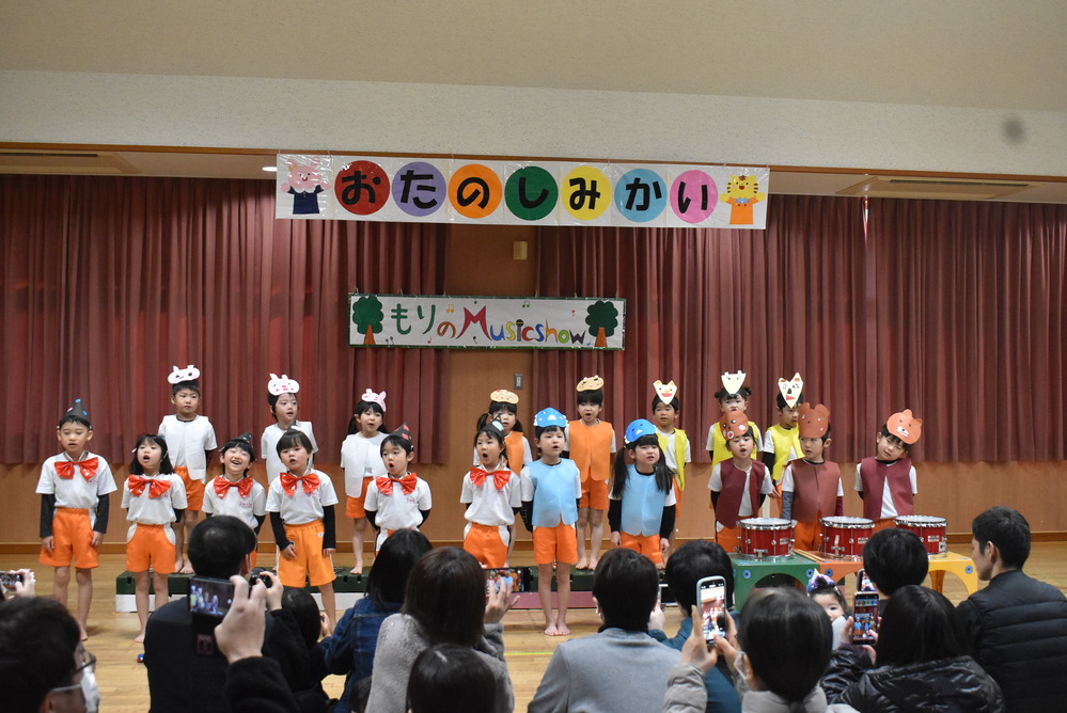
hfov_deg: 51.2
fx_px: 1112
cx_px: 534
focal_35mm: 38
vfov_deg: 35.6
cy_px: 356
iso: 4000
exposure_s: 1/200
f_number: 5.6
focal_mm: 25
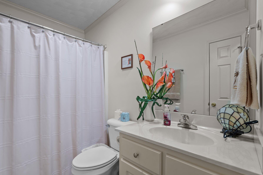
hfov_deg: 96.5
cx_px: 120
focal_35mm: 16
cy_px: 90
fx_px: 117
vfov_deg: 73.6
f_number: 8
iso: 250
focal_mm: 14
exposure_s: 1/1.67
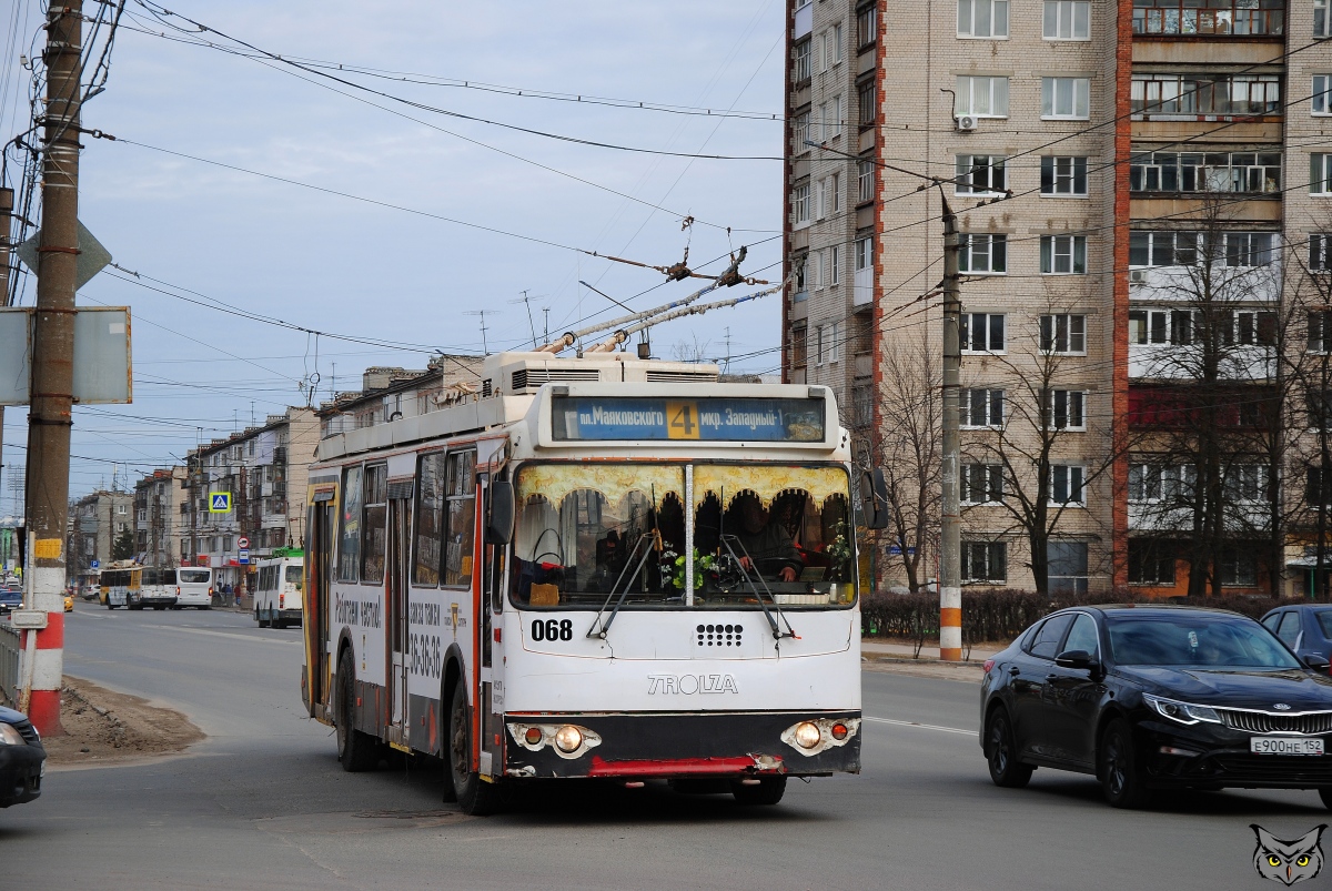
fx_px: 3667
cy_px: 446
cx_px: 666
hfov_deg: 20.6
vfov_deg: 13.9
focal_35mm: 99
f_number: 5.6
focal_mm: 66
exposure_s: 1/320
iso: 100
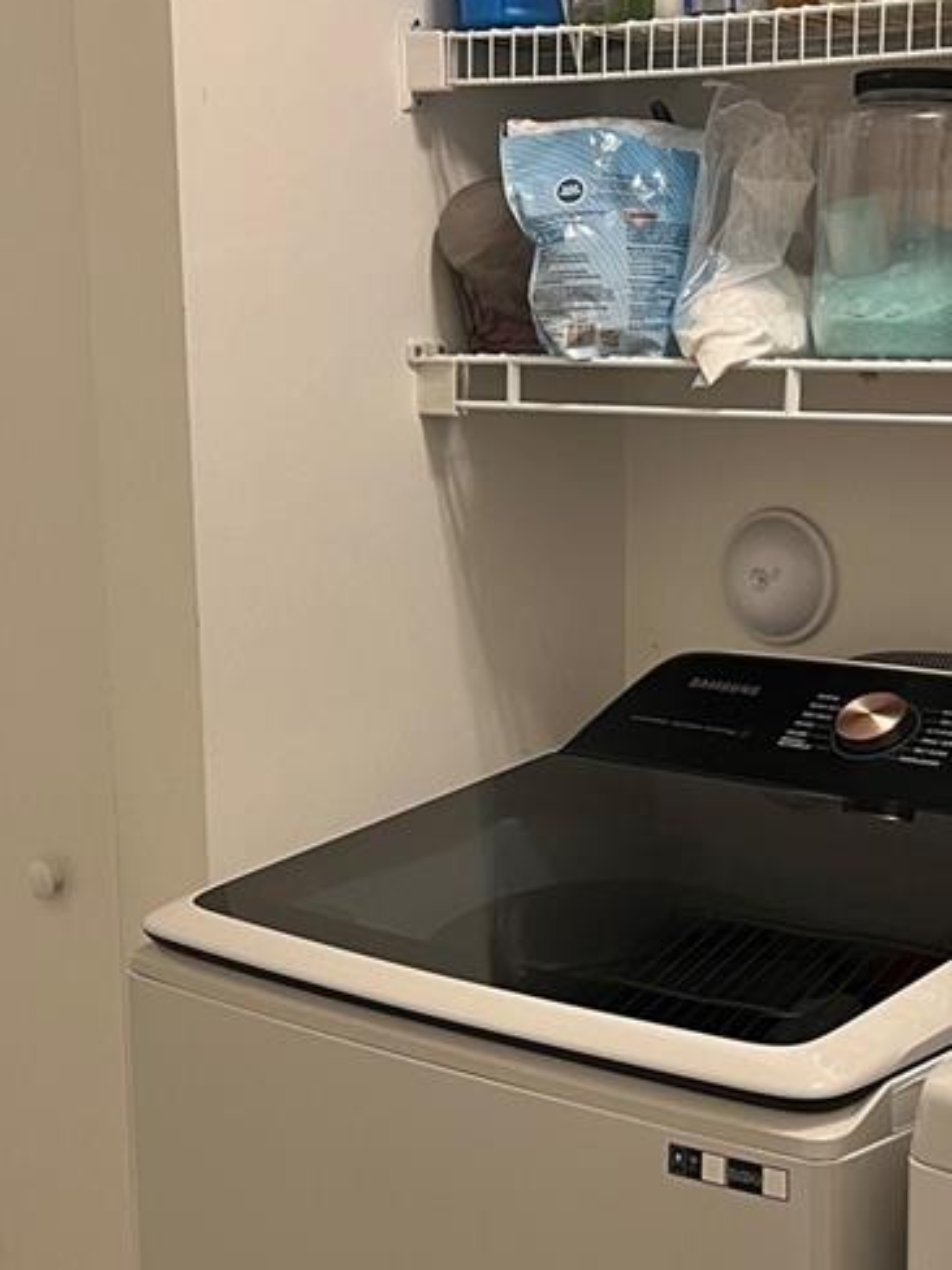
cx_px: 666
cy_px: 710
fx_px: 2347
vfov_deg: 30.2
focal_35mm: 64
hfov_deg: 22.8
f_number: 1.5
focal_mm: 5.7
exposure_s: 1/60
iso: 100
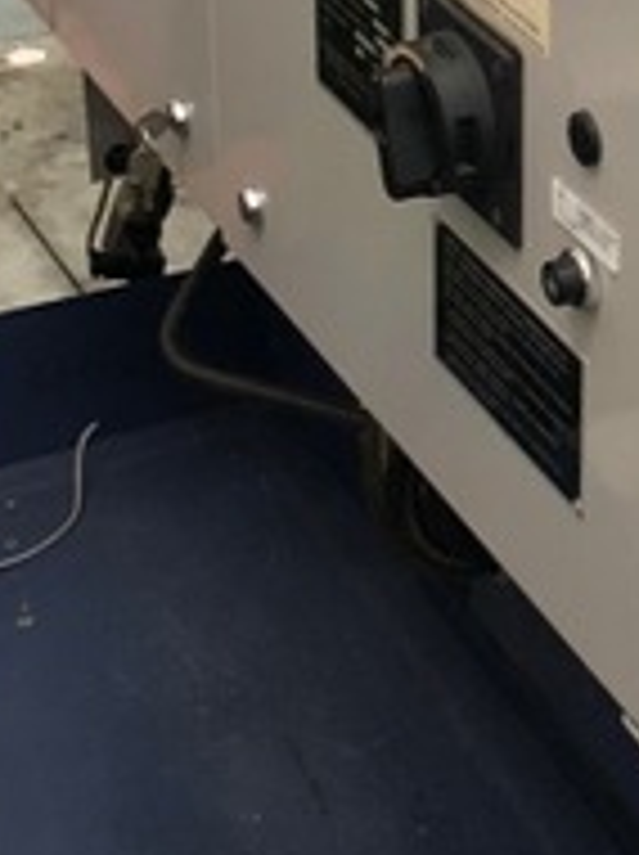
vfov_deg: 16.4
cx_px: 788
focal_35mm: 118
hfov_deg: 12.2
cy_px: 22
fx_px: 2911
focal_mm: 3.99
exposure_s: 1/17
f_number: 1.8
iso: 80
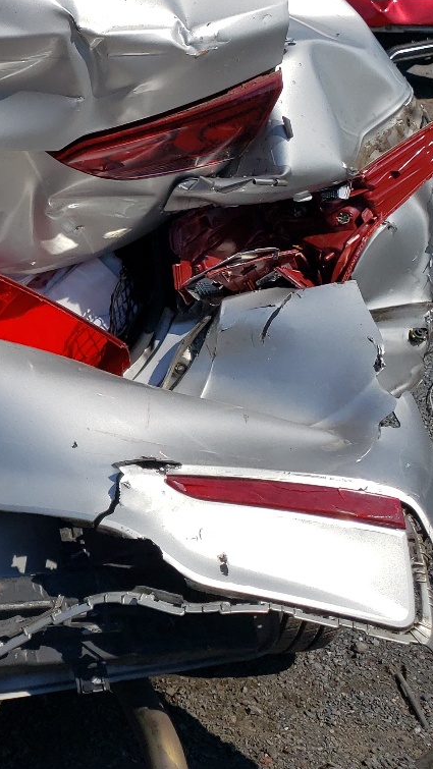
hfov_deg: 18.3
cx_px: -167
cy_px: 282
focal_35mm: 60
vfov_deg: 34.7
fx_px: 1224
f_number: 1.5
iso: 51
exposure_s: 1/10000
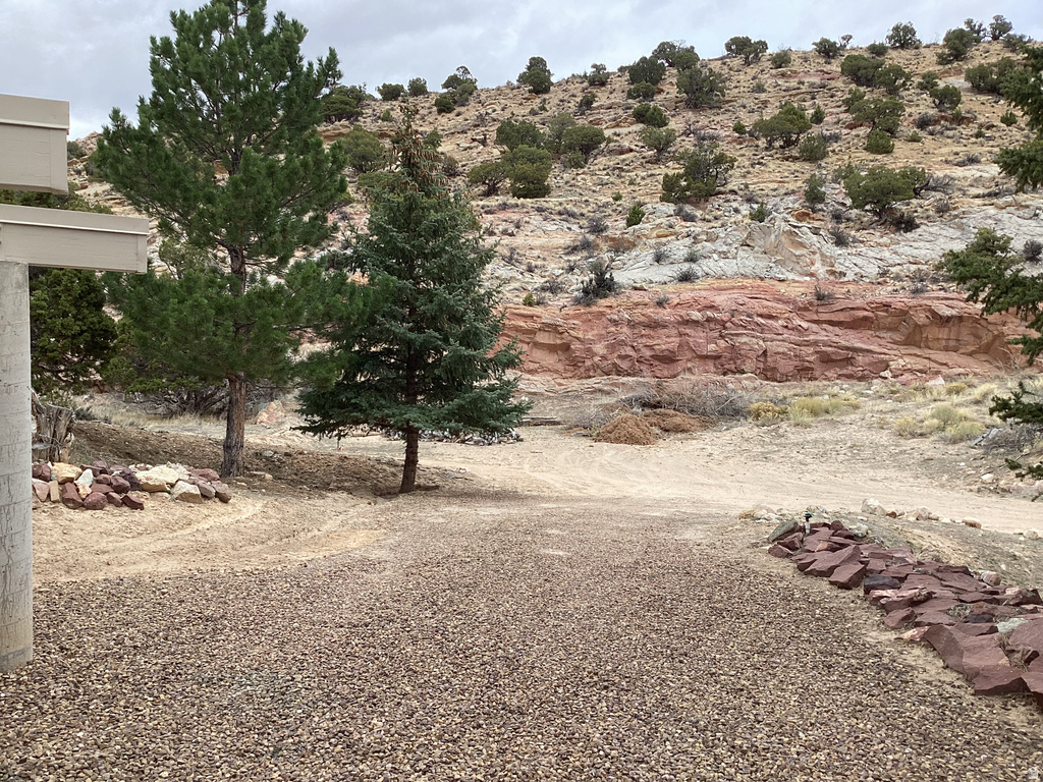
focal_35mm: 31
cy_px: 391
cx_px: 522
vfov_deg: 45.4
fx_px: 934
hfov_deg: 58.4
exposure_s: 1/440
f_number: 2.4
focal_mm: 3.3
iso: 25
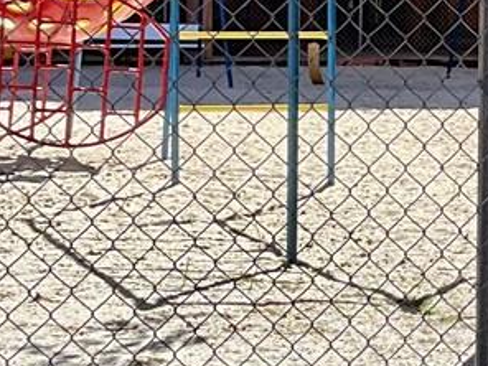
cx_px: 655
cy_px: 82
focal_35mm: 157
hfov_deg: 12.2
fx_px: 2213
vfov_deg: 9.4
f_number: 1.8
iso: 25
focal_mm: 3
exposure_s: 1/568
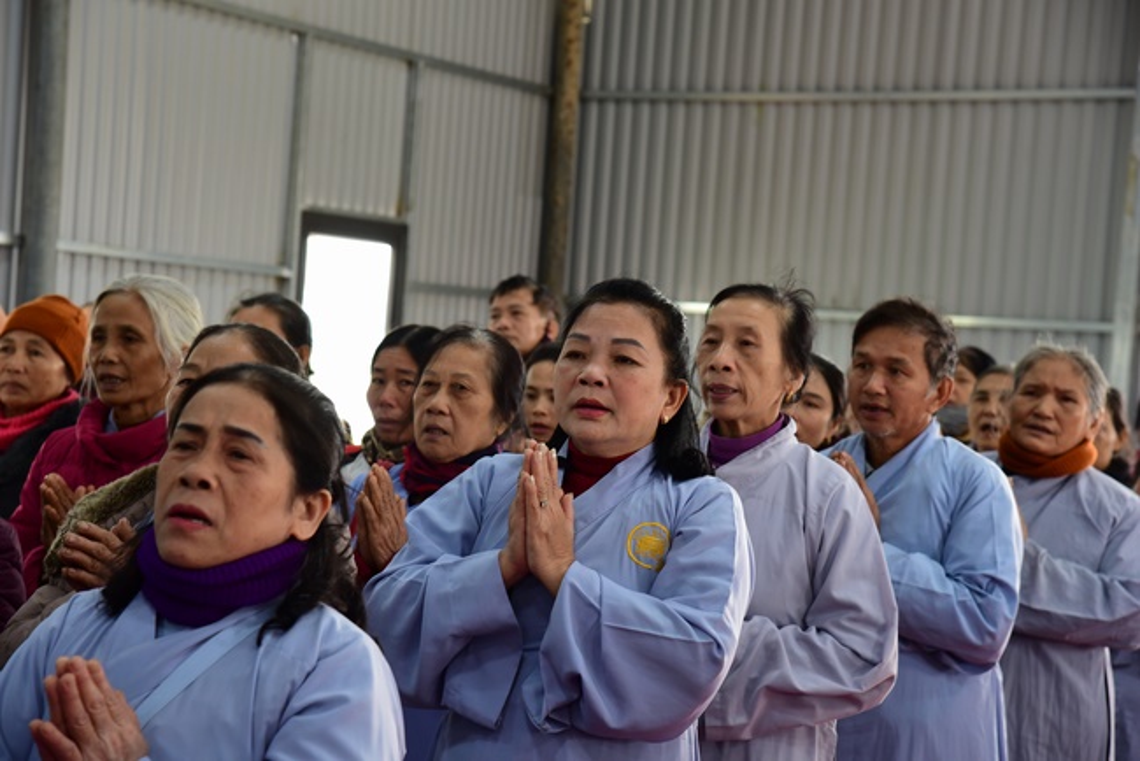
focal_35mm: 86
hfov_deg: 23.6
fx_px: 2724
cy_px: 380
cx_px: 570
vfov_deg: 15.9
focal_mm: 86
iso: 1250
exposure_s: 1/40
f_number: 7.1
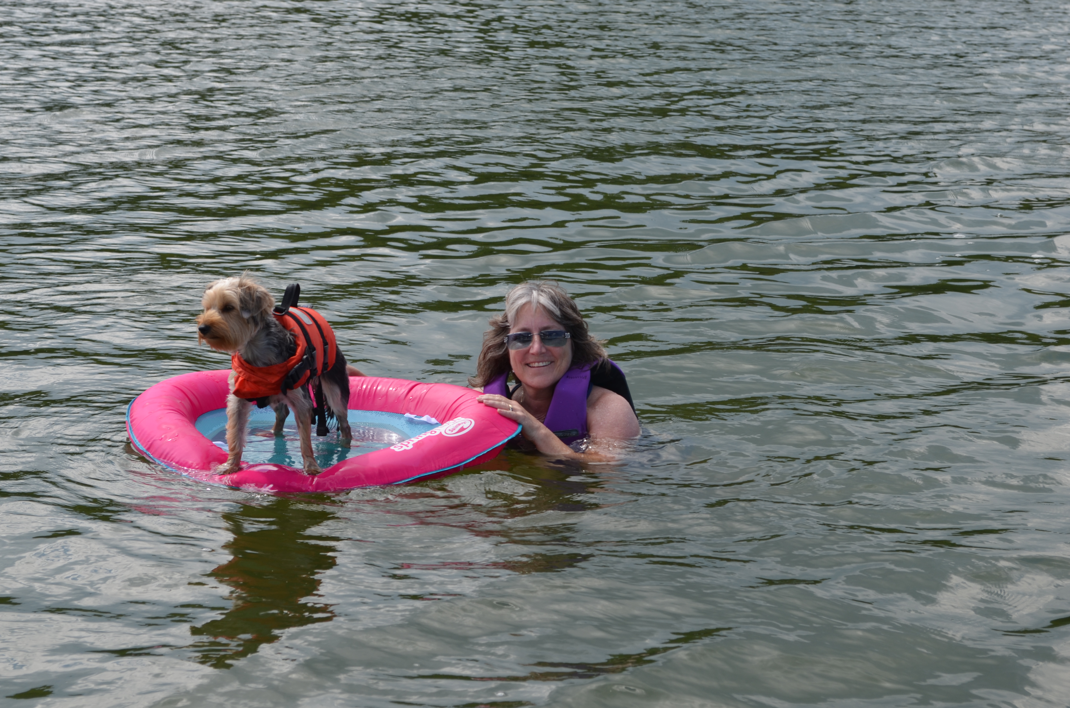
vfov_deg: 16.5
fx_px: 2447
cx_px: 535
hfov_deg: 24.7
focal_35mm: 82
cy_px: 354
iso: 140
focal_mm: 55
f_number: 8
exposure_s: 1/250
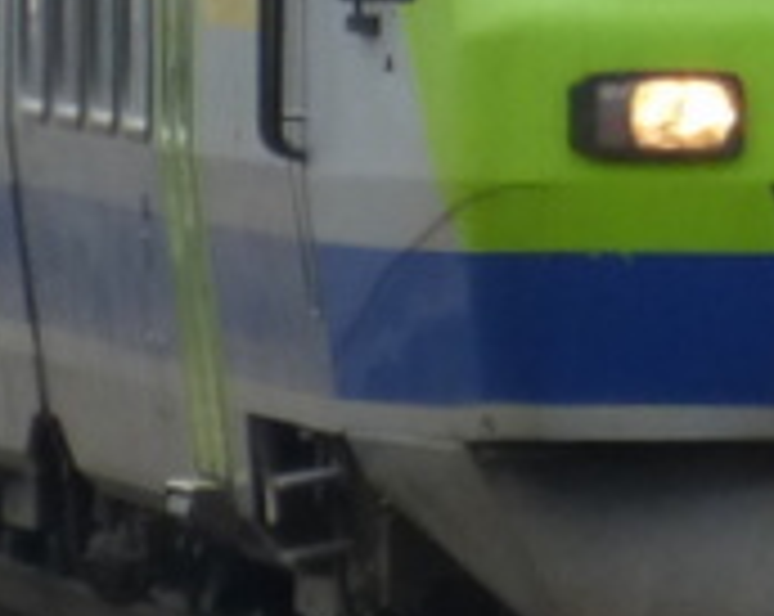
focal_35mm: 1771
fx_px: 40500
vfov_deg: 0.9
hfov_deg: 1.1
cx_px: 446
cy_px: -306
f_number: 5.9
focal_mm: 55.7
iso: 125
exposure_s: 1/100
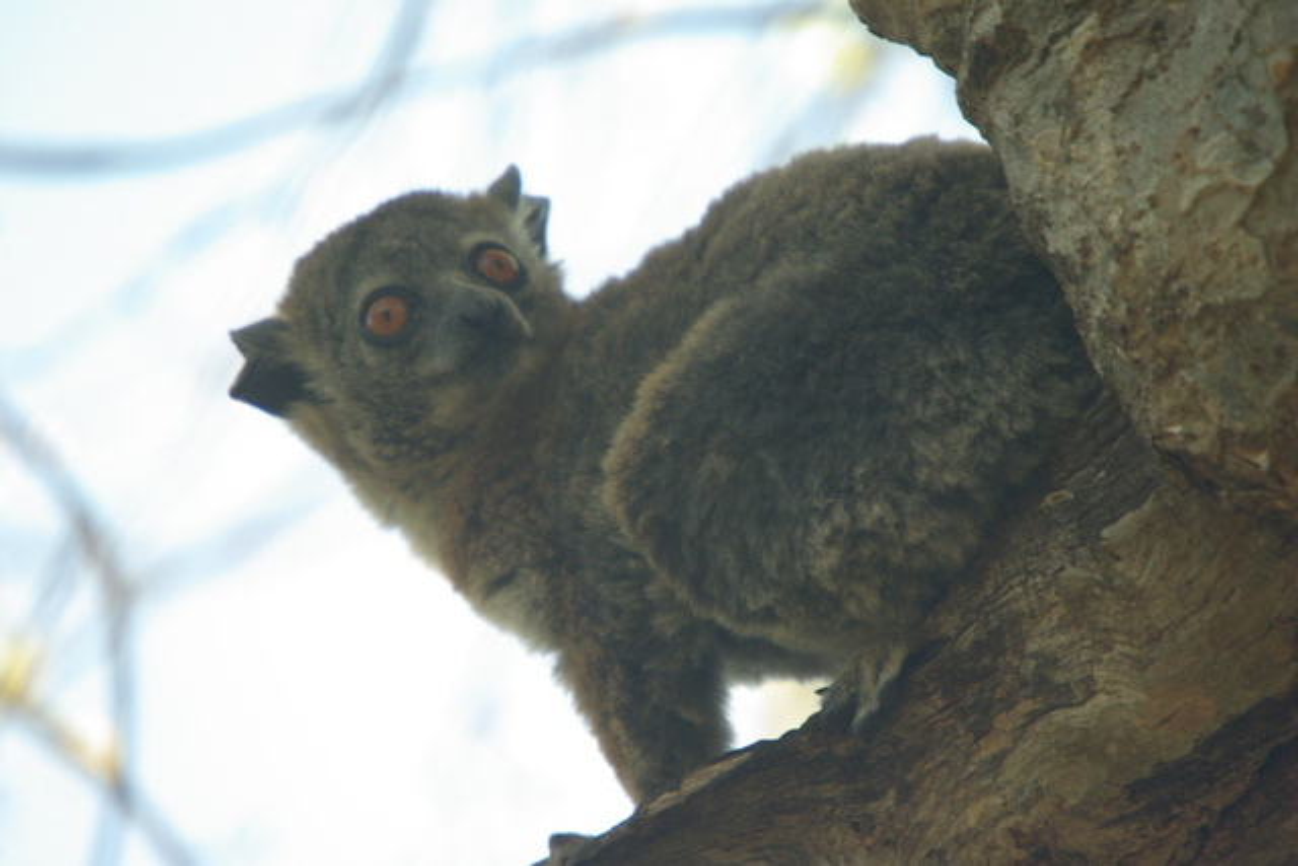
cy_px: 433
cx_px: 649
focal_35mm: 750
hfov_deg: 2.7
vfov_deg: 1.8
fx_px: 27046
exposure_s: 1/180
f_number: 6.7
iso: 400
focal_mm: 500
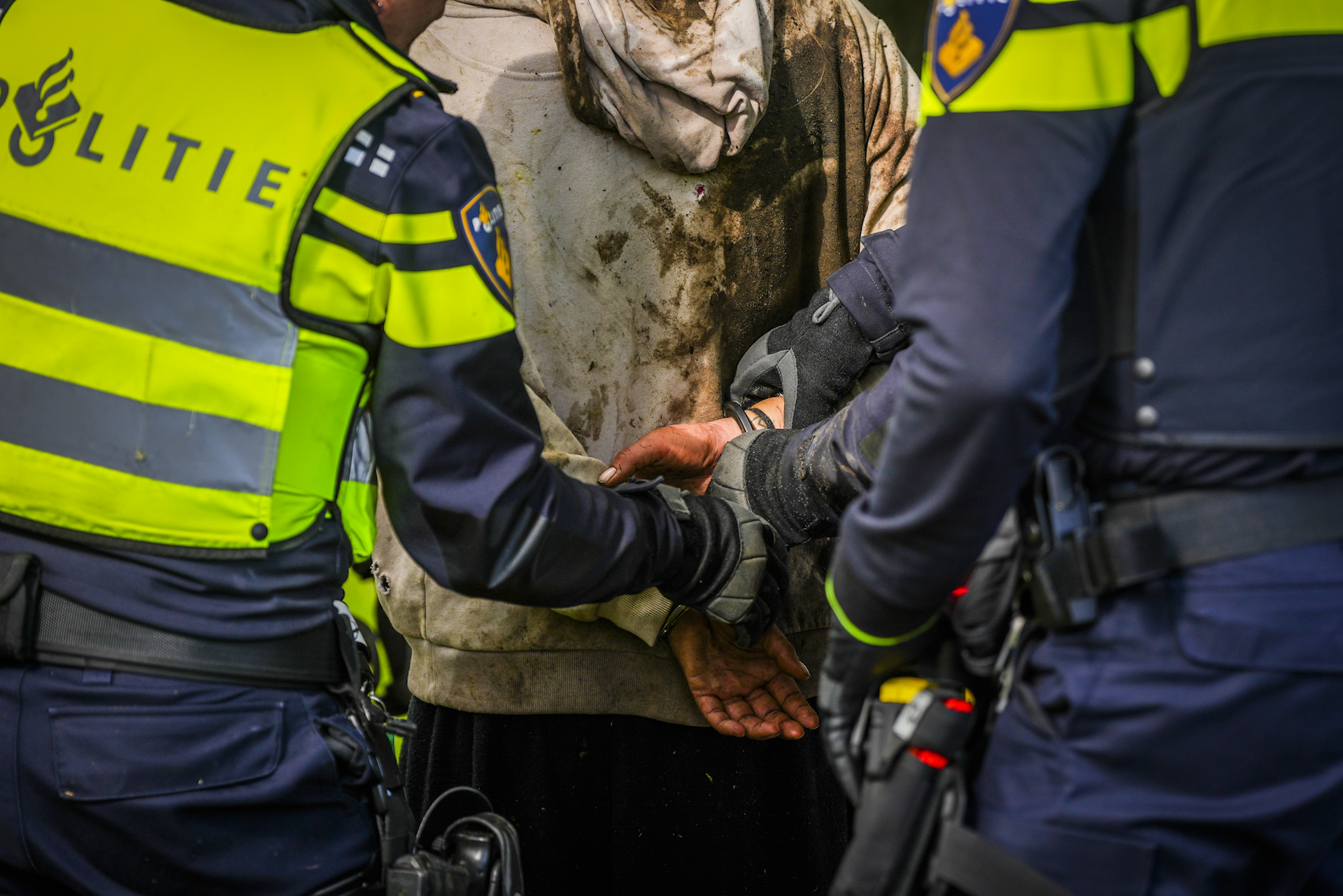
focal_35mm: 220
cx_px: 672
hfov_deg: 9.4
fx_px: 8207
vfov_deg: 6.2
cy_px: 448
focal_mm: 147
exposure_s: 1/500
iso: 100
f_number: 2.8
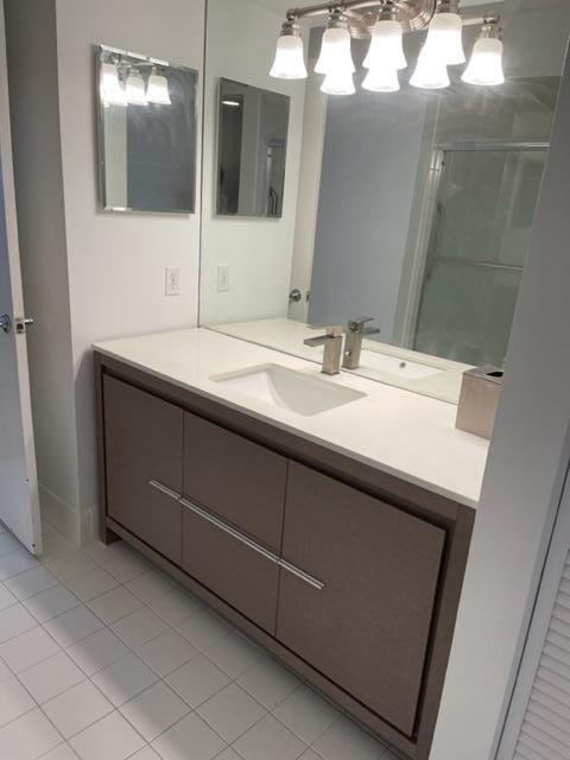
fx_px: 571
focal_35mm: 26
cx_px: 285
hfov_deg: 53.1
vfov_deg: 67.3
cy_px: 380
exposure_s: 1/120
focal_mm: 5.1
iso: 50
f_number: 1.6
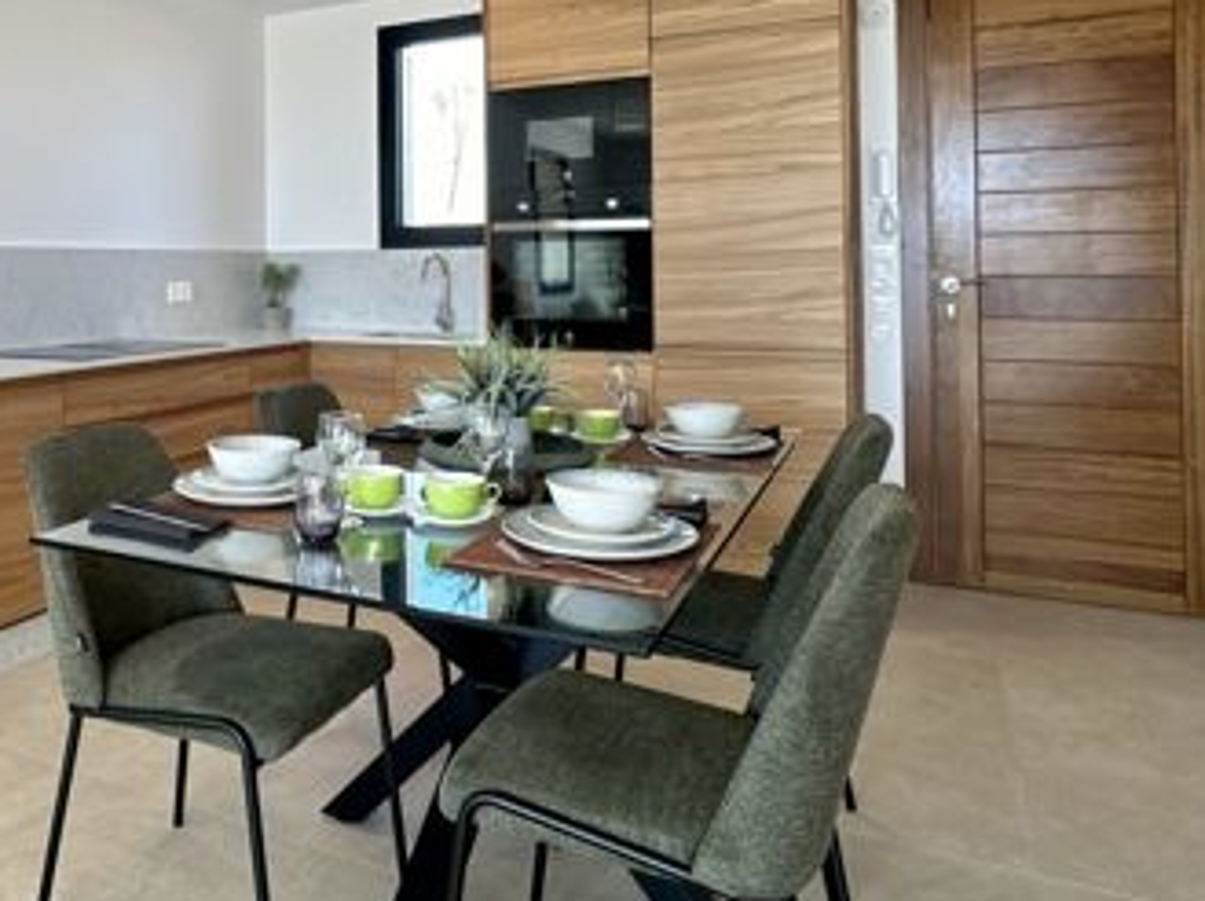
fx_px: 1043
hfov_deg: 57.2
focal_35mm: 30
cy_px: 249
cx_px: 313
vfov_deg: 45.4
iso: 50
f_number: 2.2
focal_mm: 2.22
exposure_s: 1/100
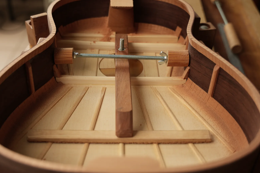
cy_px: 94
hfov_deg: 41.2
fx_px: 346
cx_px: 125
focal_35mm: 48
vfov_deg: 28.1
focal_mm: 38.7
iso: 100
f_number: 2.8
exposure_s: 1/80
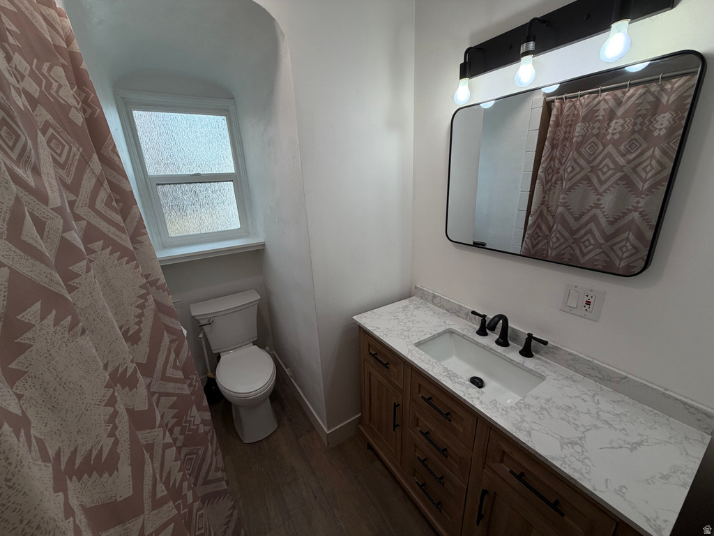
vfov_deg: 85.7
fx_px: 289
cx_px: 357
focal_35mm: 14
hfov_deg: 102.1
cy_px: 268
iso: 50
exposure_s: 1/120
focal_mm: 2.22
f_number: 2.2
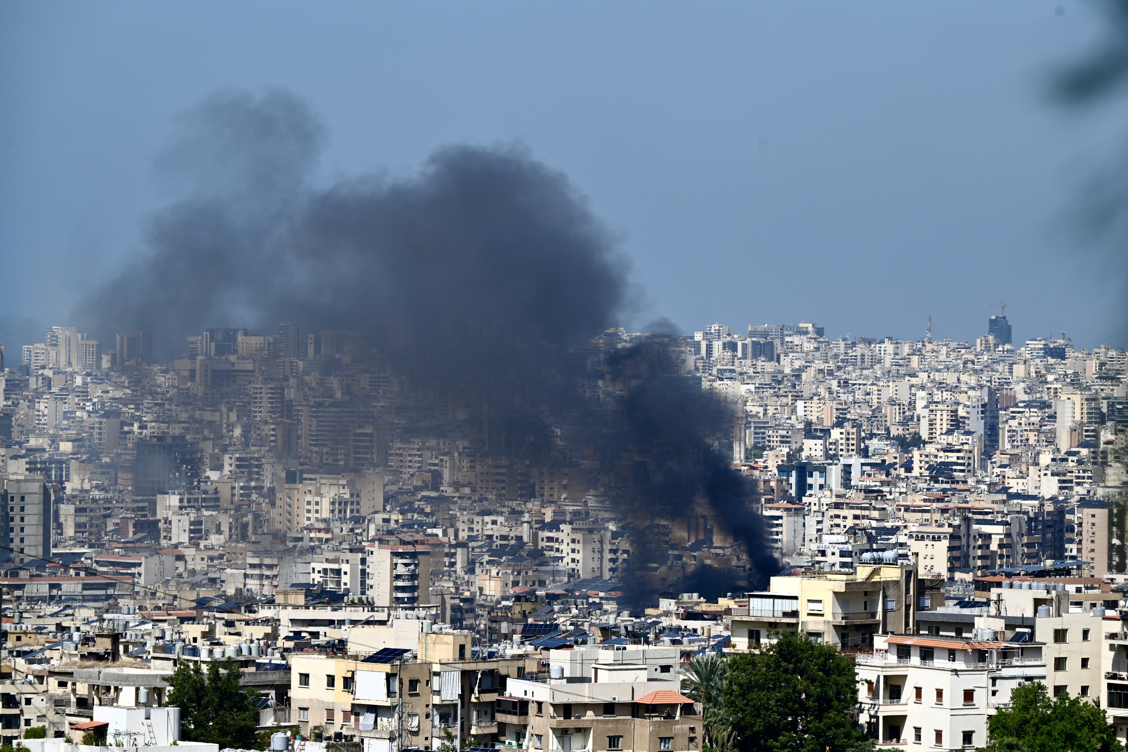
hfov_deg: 10.3
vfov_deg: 6.9
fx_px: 6266
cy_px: 376
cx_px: 564
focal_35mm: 200
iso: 140
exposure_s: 1/640
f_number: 8
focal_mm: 200
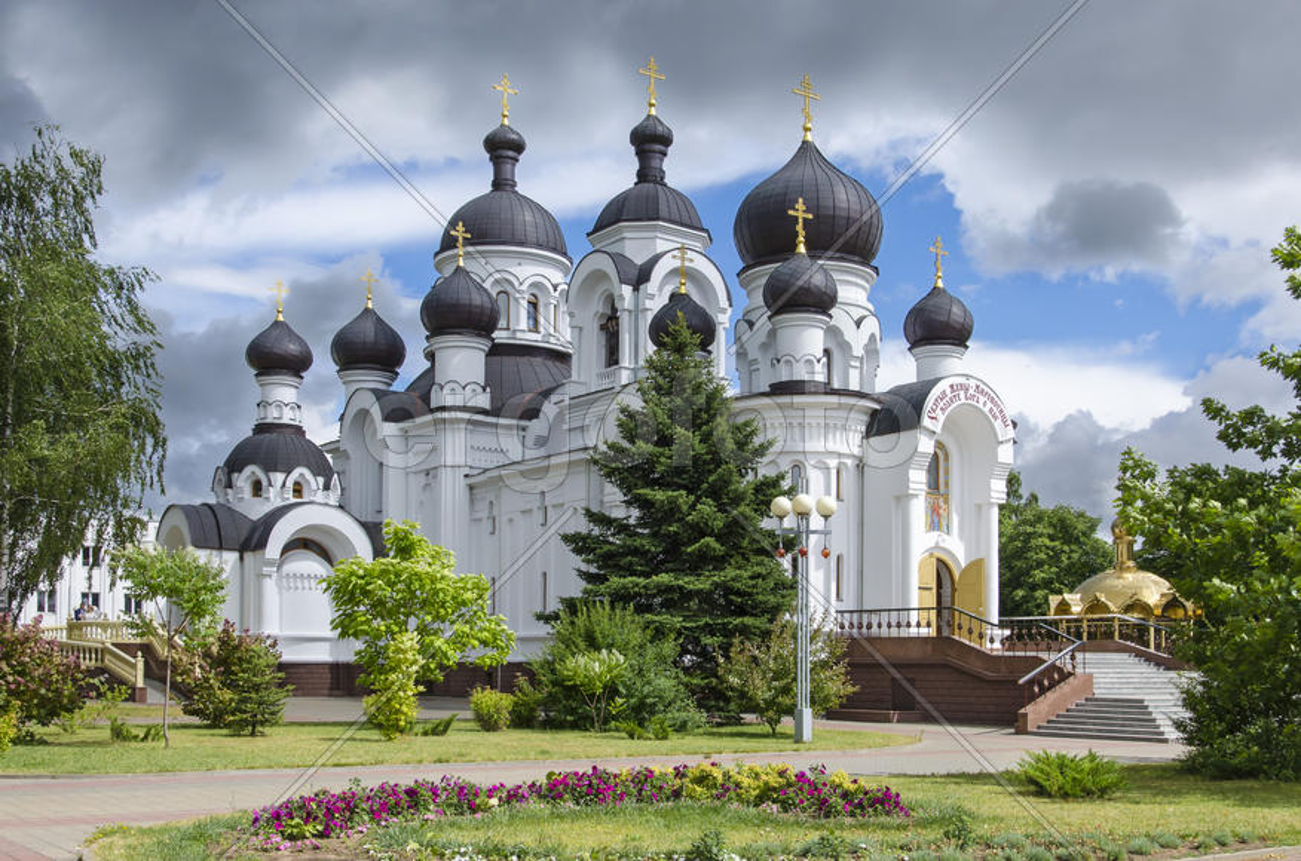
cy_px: 430
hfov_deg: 51.4
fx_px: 1352
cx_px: 650
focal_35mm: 38
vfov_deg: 35.3
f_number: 9
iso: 200
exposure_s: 1/640
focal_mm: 25
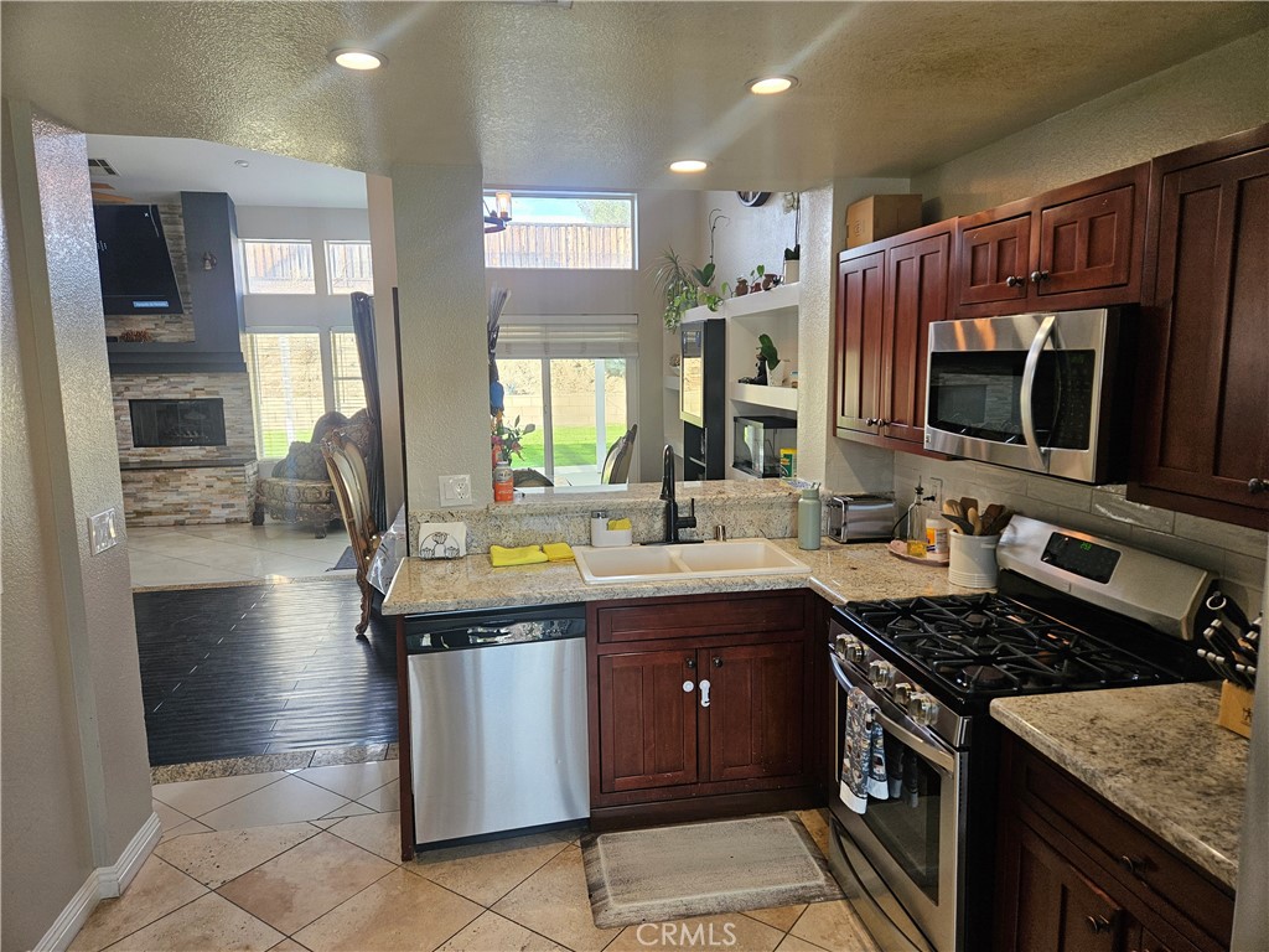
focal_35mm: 23
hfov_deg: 73.9
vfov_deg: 58.9
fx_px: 843
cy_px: 476
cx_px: 634
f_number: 1.8
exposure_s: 1/120
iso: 80
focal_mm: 5.4
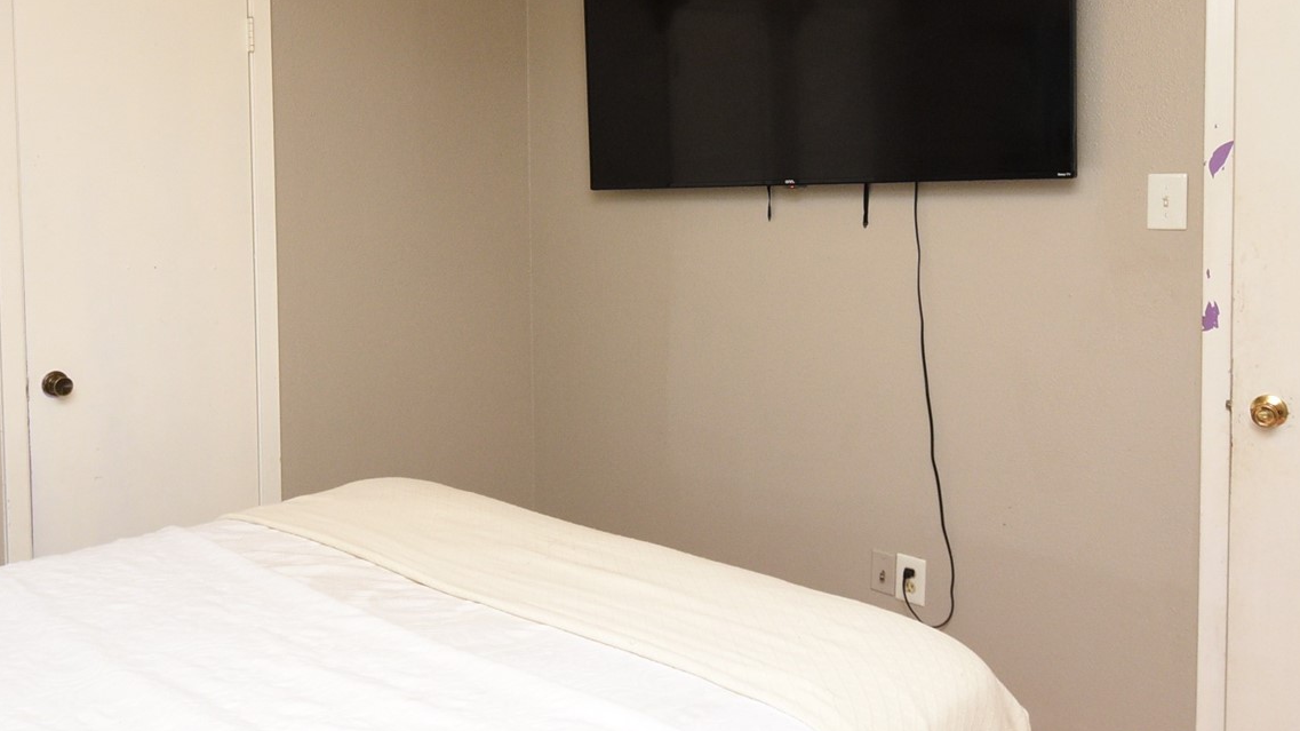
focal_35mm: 30
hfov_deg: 63.9
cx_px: 544
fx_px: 1034
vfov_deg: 38.4
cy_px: 236
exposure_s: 1/60
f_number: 7.1
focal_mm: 10
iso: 800
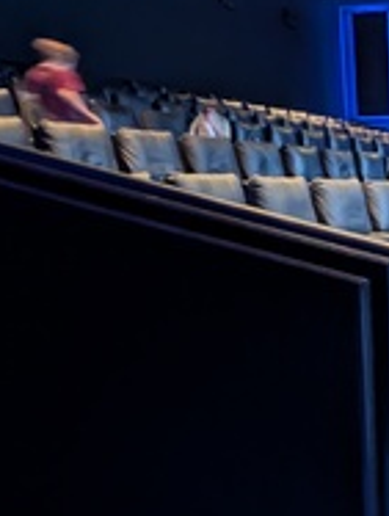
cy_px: 276
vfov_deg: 45.7
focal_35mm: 41
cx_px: 635
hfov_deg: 24.2
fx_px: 612
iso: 829
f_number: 1.95
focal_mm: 2.23
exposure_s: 1/4.75
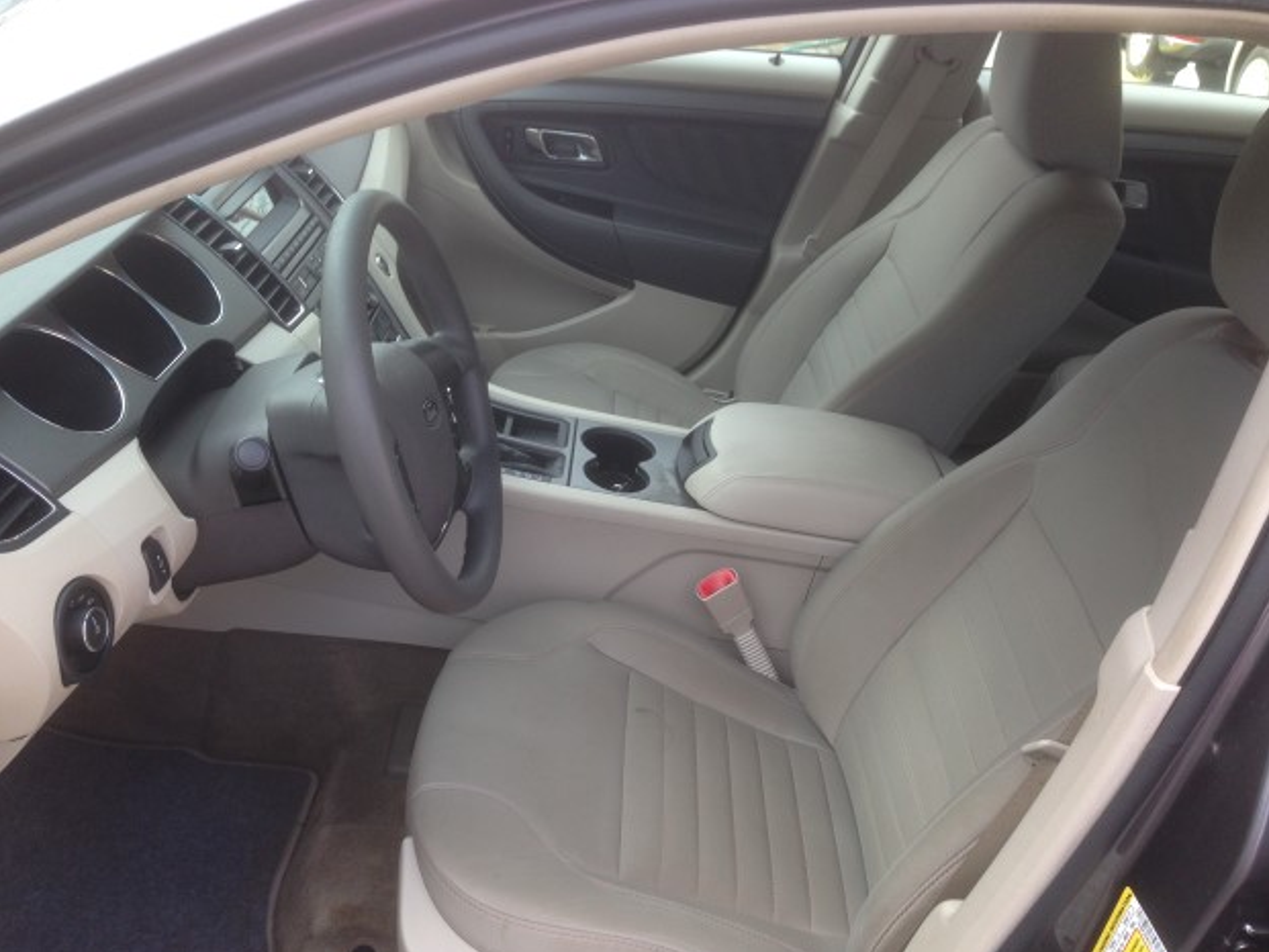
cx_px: 619
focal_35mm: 34
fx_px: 1247
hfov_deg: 53.9
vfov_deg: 41.8
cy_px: 488
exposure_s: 1/126
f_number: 2.4
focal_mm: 4.12
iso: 50
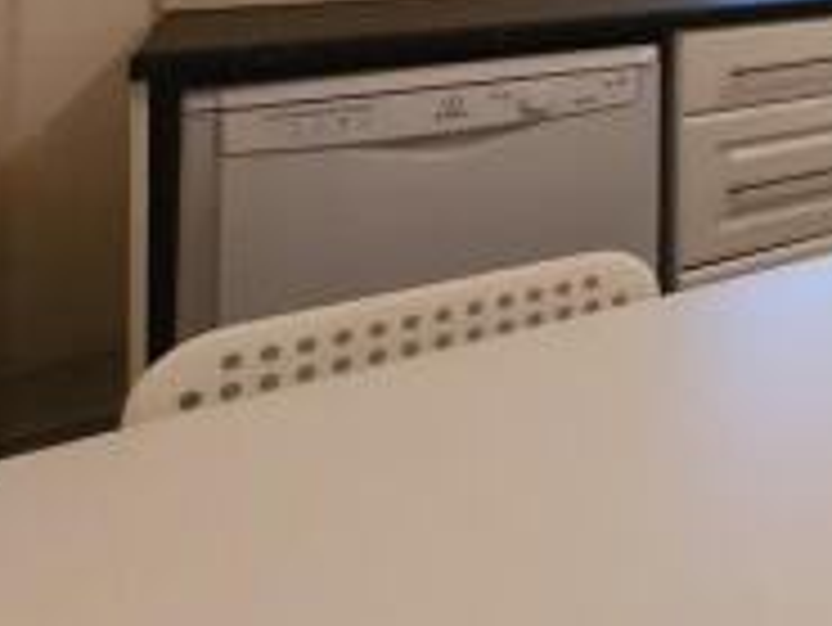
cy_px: -142
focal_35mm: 41
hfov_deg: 28.1
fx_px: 986
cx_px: 1275
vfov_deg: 29.7
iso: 400
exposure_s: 1/33
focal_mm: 1.8
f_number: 2.2
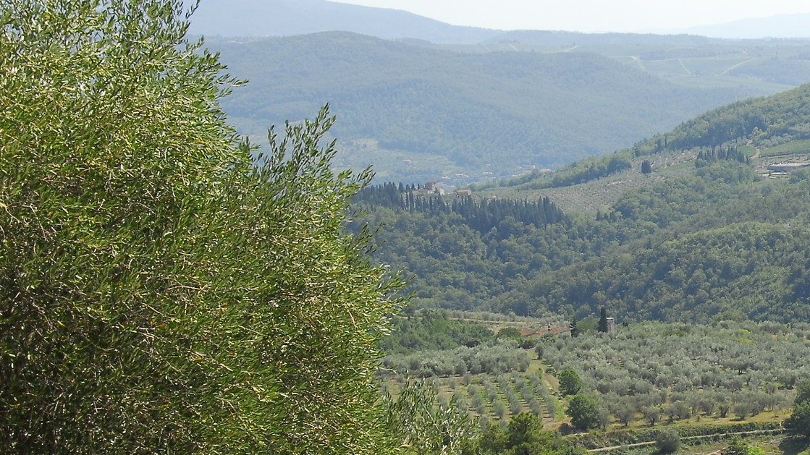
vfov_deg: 10.3
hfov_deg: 17.6
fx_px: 2537
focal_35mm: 118
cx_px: 863
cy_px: 234
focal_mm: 35
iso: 100
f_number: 8
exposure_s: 1/160
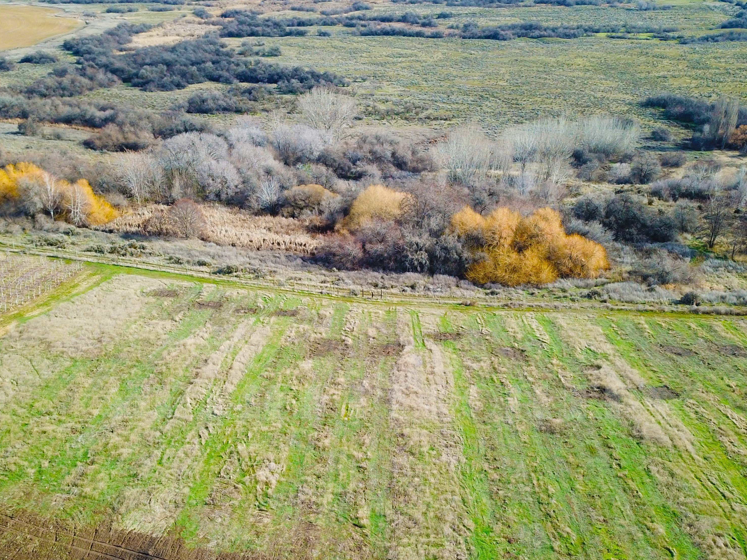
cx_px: 359
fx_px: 755
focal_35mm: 35
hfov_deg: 52.6
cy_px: 371
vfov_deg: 40.2
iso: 100
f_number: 2.2
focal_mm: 4.73
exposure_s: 1/565
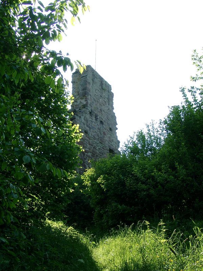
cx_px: 102
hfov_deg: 34.3
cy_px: 136
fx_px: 328
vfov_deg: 44.8
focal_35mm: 42
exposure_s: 1/289
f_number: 4
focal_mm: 8.82
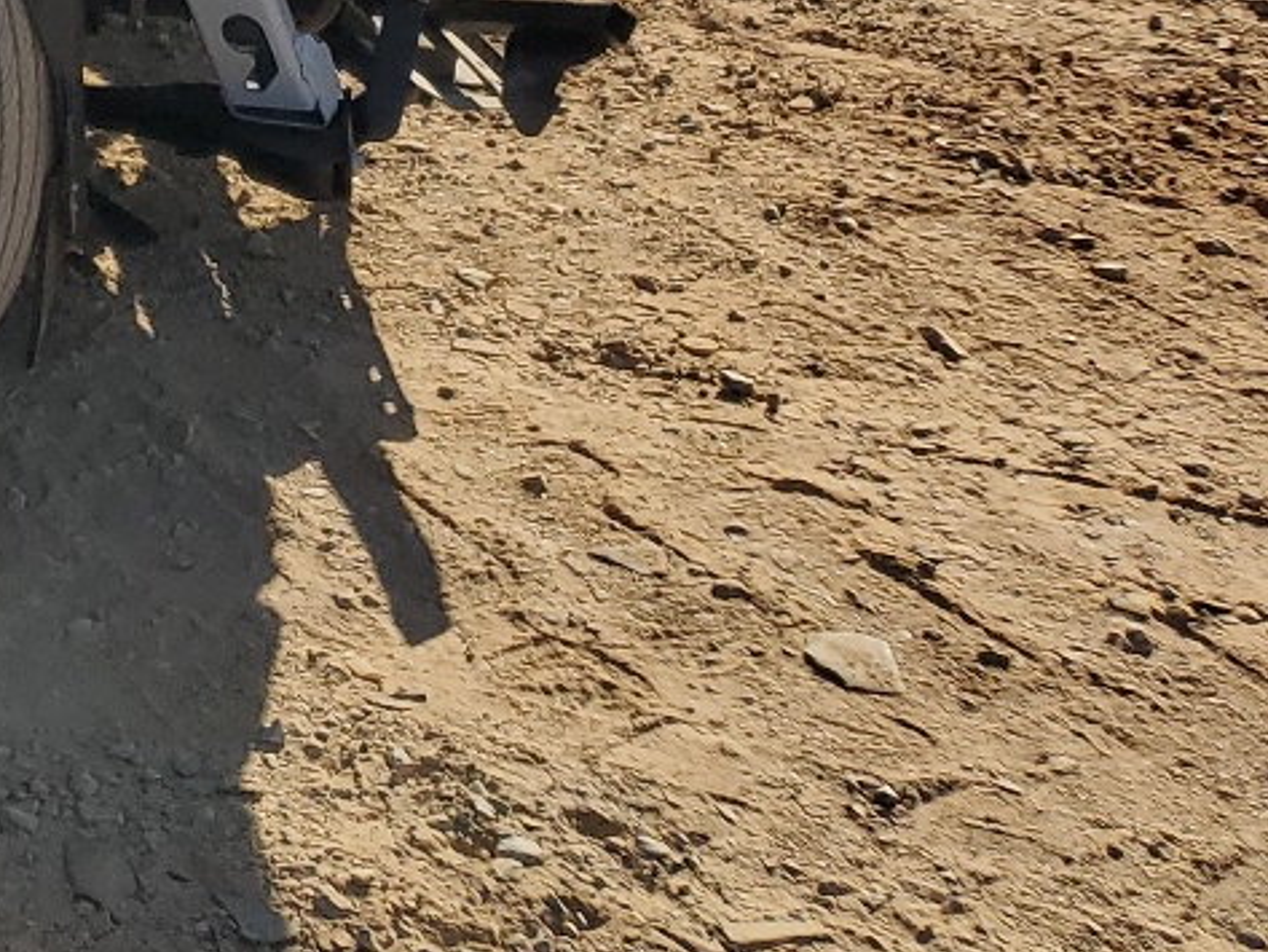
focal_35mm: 88
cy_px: -582
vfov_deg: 15.2
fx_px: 3224
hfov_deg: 18.8
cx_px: -788
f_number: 1.5
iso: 50
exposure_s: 1/5000
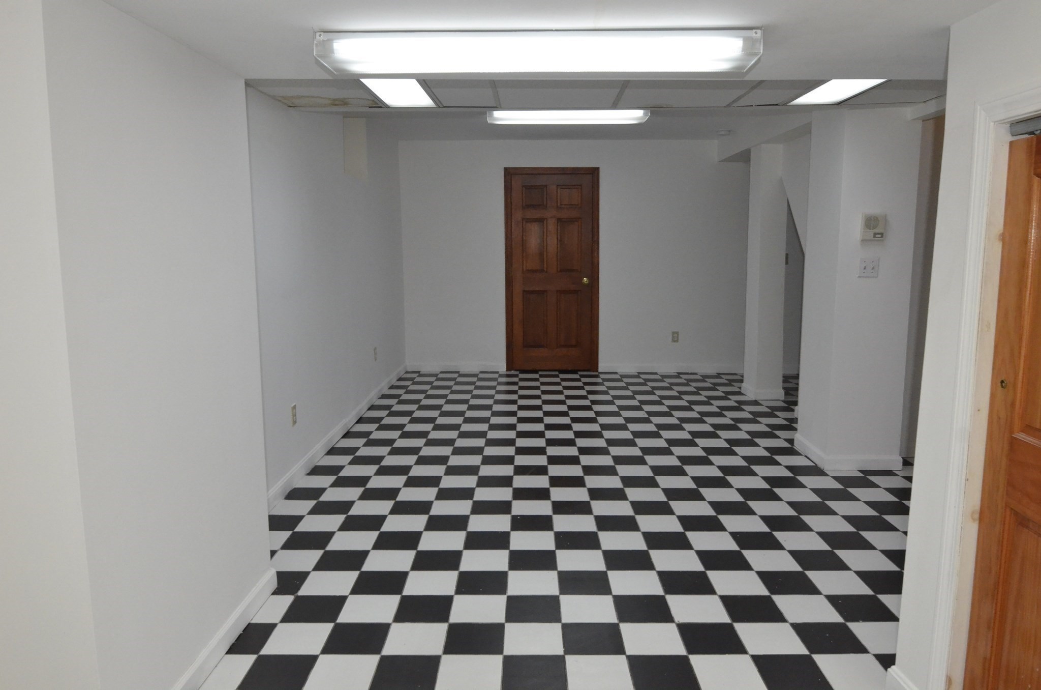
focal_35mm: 24
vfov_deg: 52.9
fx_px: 692
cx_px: 520
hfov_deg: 73.9
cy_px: 345
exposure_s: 1/250
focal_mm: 16
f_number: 7.1
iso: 3200
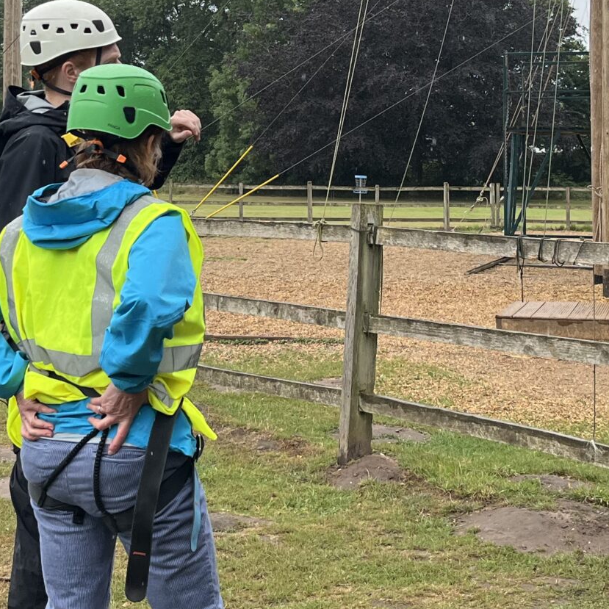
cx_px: 278
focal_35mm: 71
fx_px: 1413
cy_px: 102
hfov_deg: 24.3
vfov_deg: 23.9
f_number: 1.6
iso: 50
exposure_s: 1/1355
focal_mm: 5.1
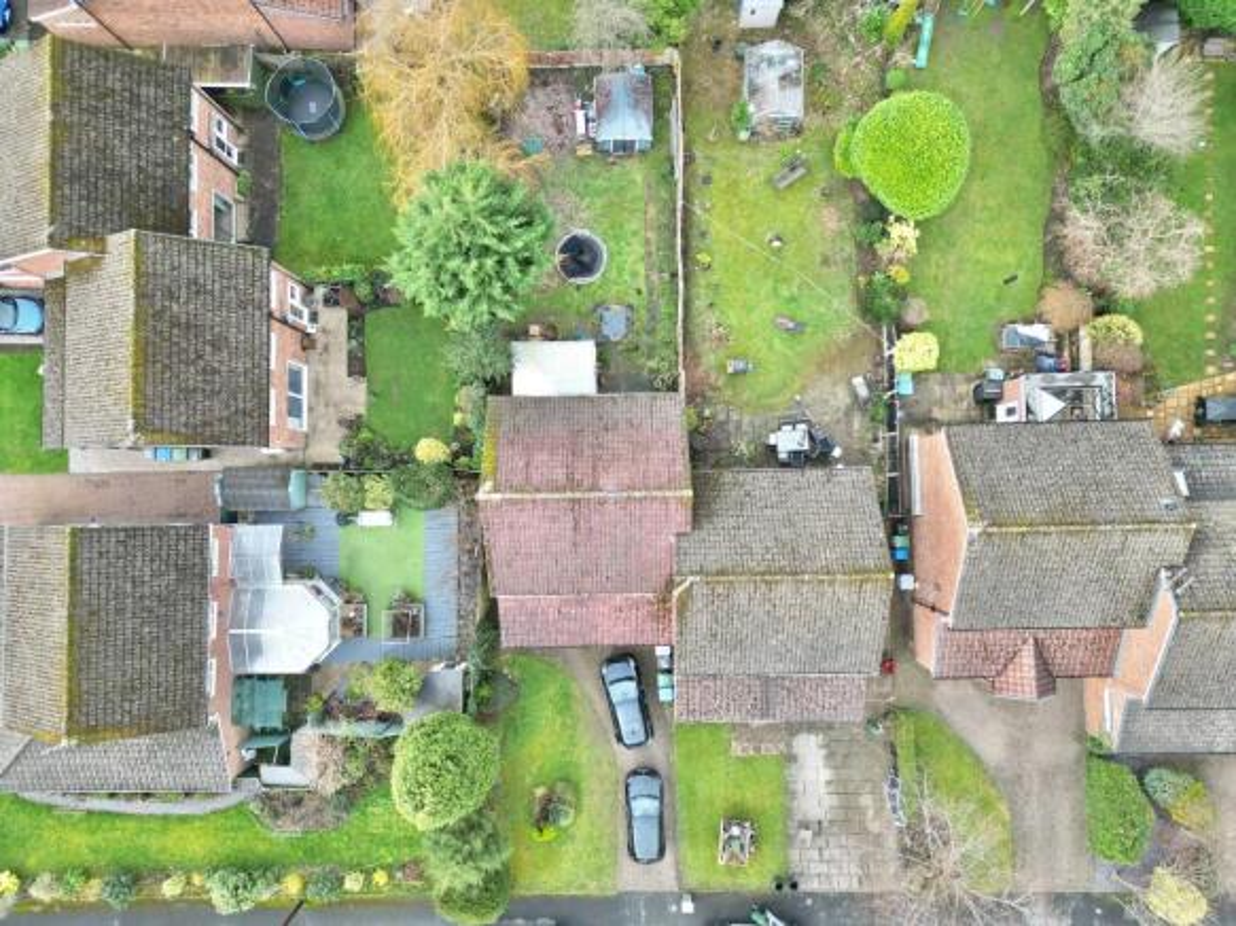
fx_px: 857
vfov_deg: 56.8
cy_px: 463
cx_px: 618
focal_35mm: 24
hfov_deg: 71.6
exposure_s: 1/200
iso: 110
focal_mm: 6.72
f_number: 1.7
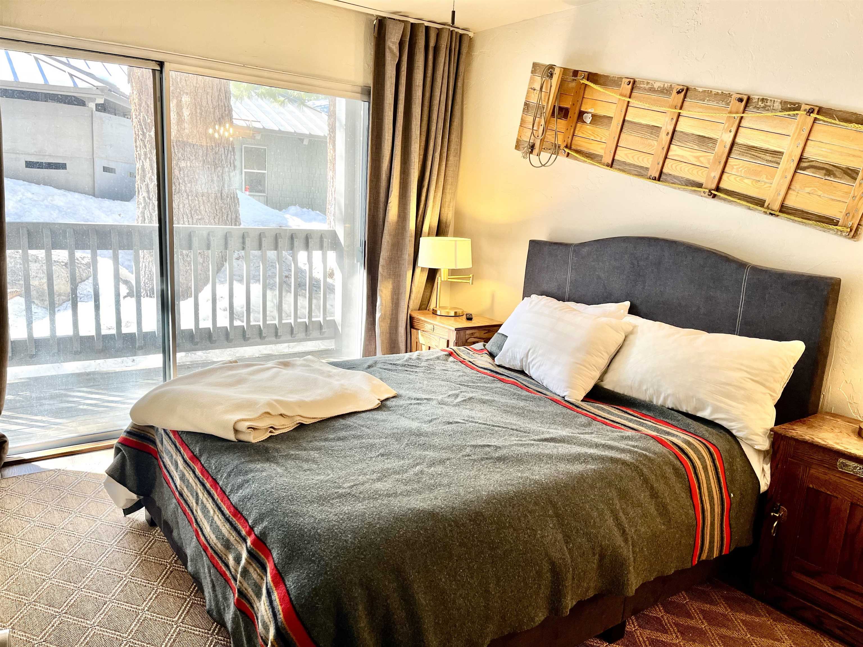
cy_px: 324
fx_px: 648
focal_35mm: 26
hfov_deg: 67.3
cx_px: 432
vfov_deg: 53.1
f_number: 1.6
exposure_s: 1/120
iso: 64
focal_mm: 5.1
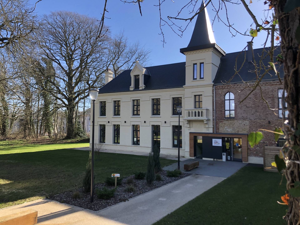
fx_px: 243
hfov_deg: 63.4
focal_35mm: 28
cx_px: 150
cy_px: 112
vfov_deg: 49.7
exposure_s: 1/800
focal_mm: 3.99
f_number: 1.8
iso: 20
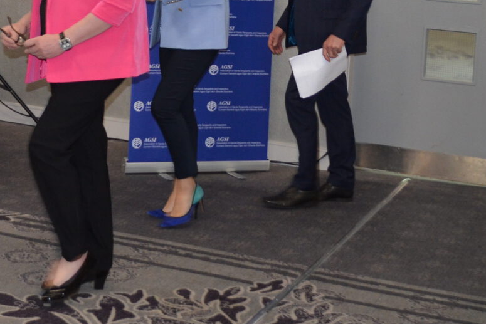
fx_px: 1175
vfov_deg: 15.0
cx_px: 140
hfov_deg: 23.2
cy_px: -95
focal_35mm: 87
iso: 800
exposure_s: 1/60
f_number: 3.8
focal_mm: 22
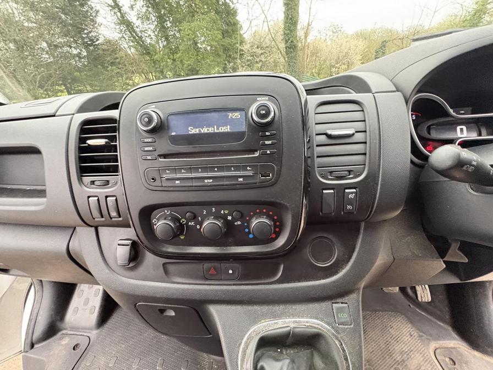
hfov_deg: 102.1
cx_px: 246
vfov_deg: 85.7
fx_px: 199
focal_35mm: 14
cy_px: 185
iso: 800
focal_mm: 2.22
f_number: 2.2
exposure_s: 1/58
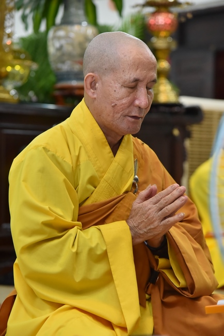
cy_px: 168
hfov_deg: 13.1
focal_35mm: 105
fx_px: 979
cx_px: 112
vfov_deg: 19.4
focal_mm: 105
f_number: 4.5
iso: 3200
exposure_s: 1/125
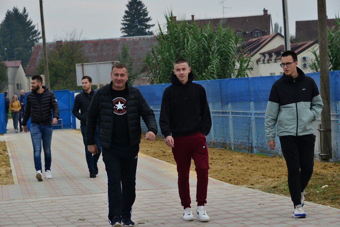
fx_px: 1181
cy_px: 114
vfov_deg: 11.0
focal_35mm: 125
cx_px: 170
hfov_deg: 16.4
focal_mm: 125
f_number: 10
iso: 800
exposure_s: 1/400
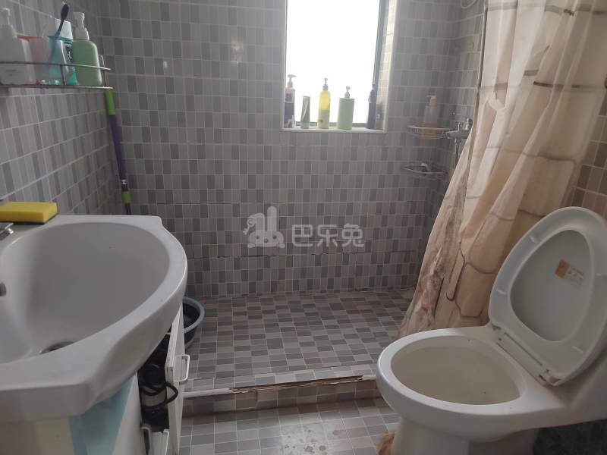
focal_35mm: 23
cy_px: 228
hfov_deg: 73.9
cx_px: 304
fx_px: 403
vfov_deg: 58.9
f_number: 1.9
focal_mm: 5.52
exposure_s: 1/50
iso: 697
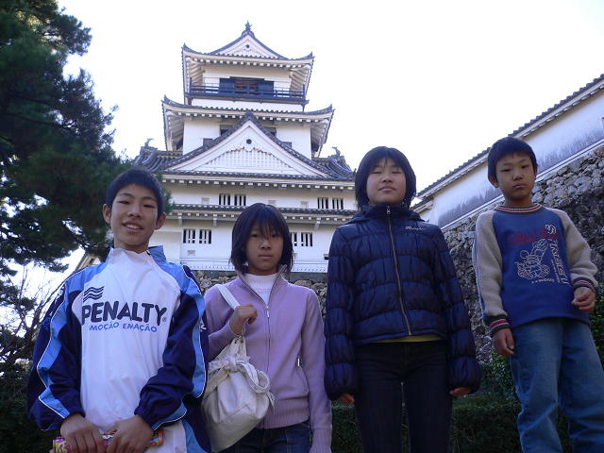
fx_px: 611
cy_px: 226
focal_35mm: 35
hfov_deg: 52.6
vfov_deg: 40.7
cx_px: 302
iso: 80
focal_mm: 5.8
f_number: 2.8
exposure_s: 1/250
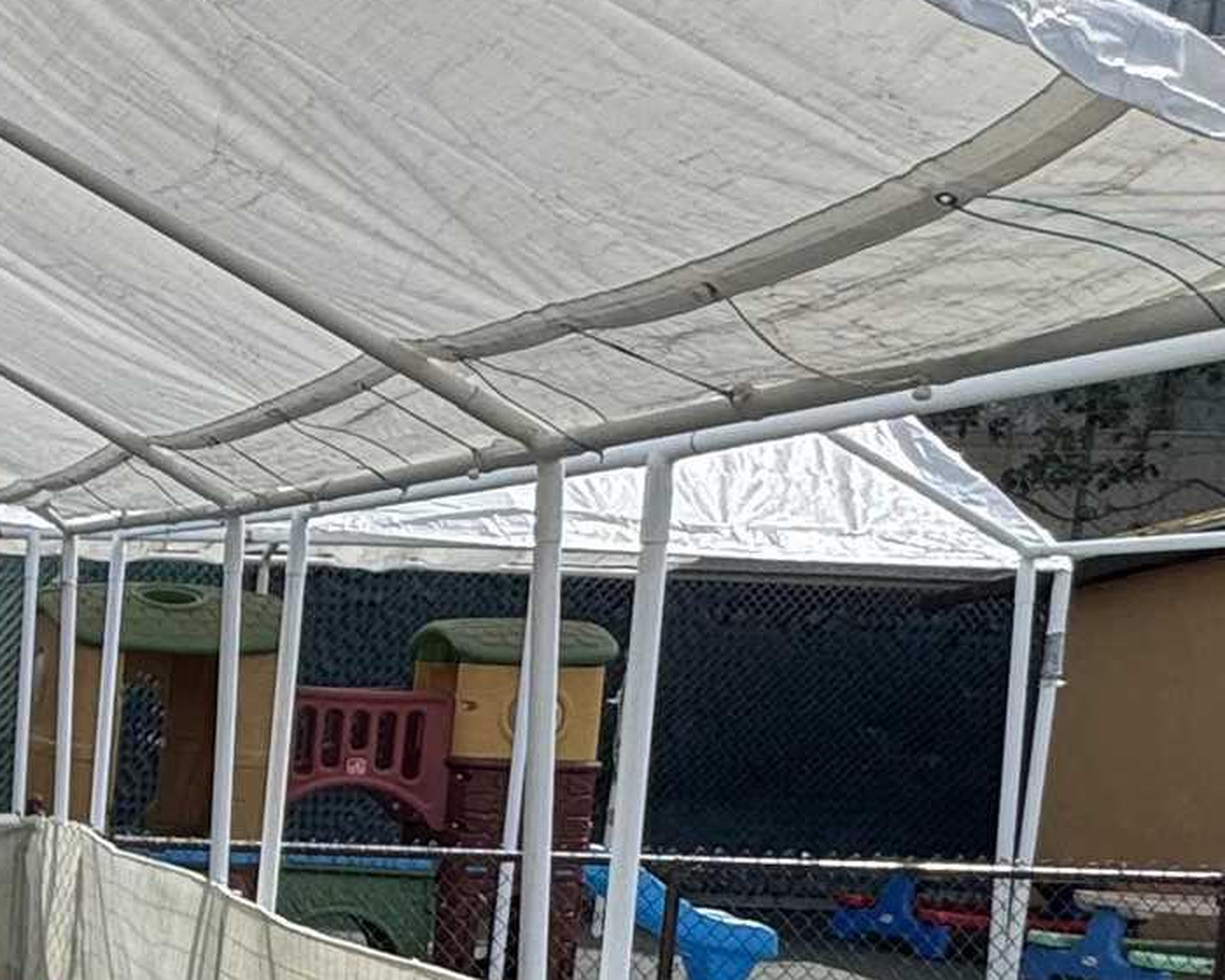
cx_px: -637
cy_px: 884
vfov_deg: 24.6
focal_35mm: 60
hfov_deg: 24.2
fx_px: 2175
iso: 50
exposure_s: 1/771
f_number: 2.2
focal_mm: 2.22
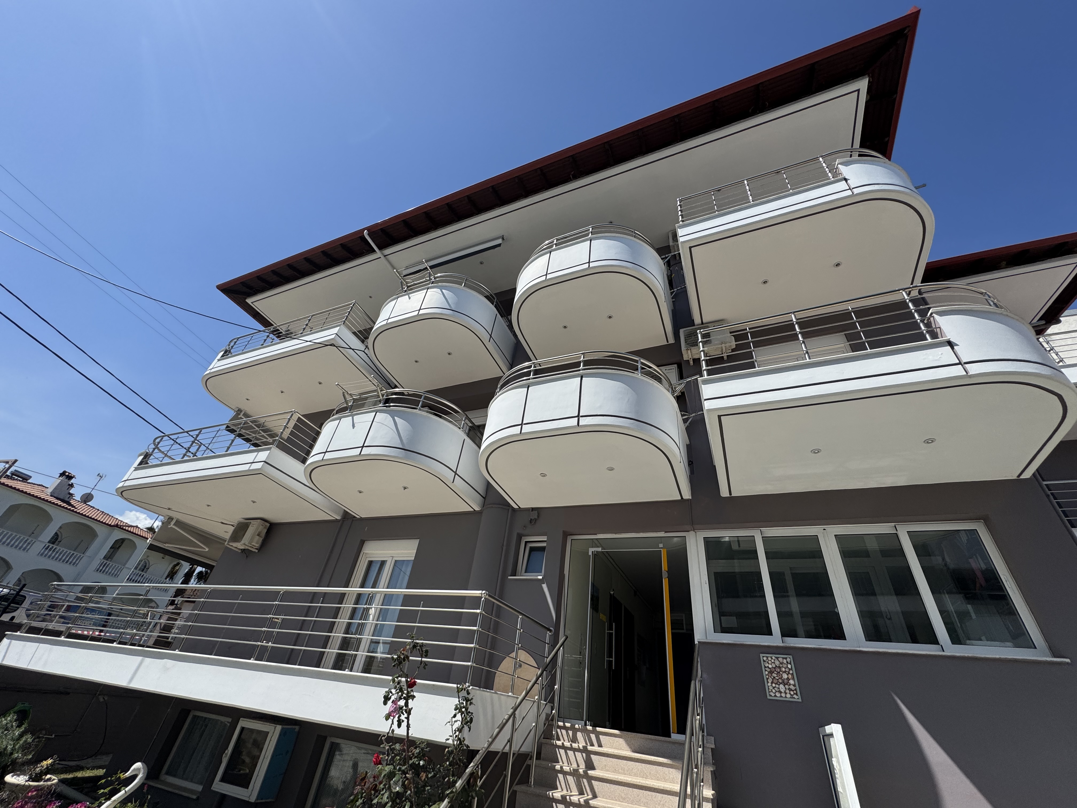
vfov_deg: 85.7
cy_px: 404
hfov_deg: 102.1
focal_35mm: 14
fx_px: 436
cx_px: 538
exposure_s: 1/2770
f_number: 2.2
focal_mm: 2.22
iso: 50
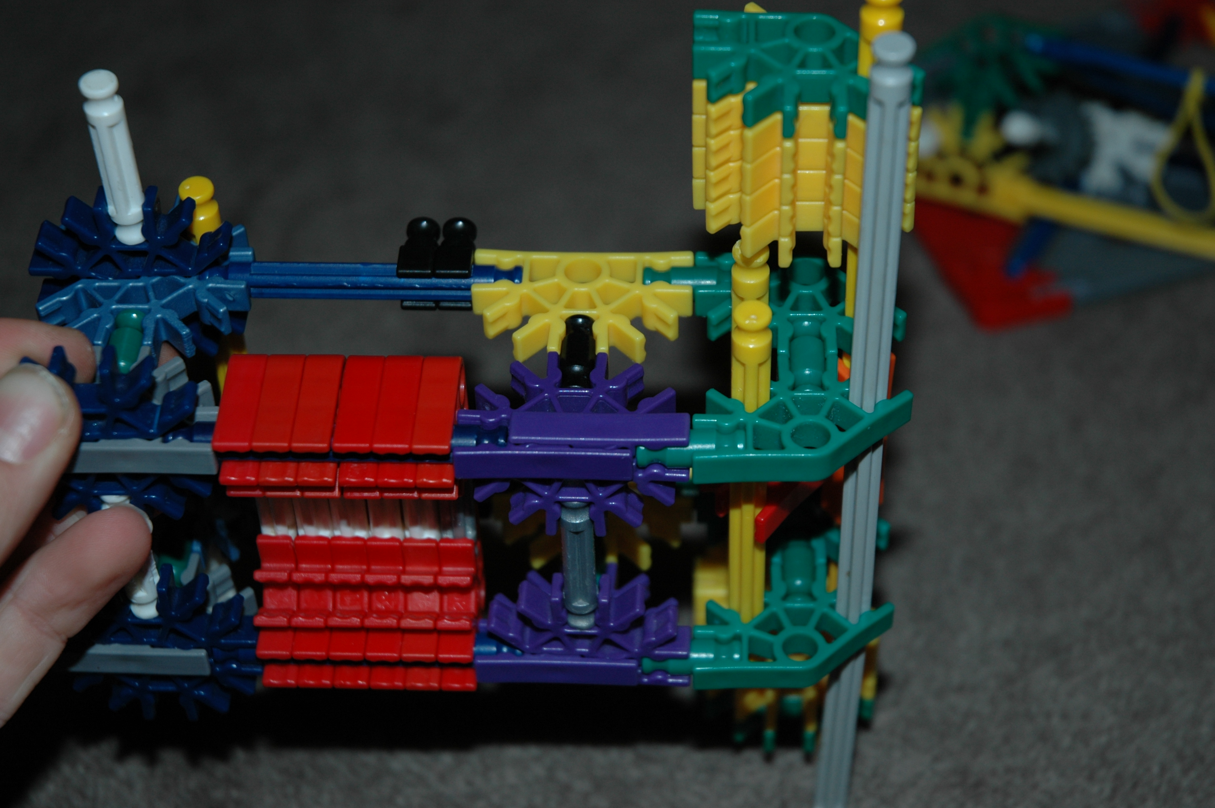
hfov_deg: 26.0
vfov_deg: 17.5
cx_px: 608
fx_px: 2630
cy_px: 404
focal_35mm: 78
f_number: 4.5
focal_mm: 52
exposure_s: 1/60
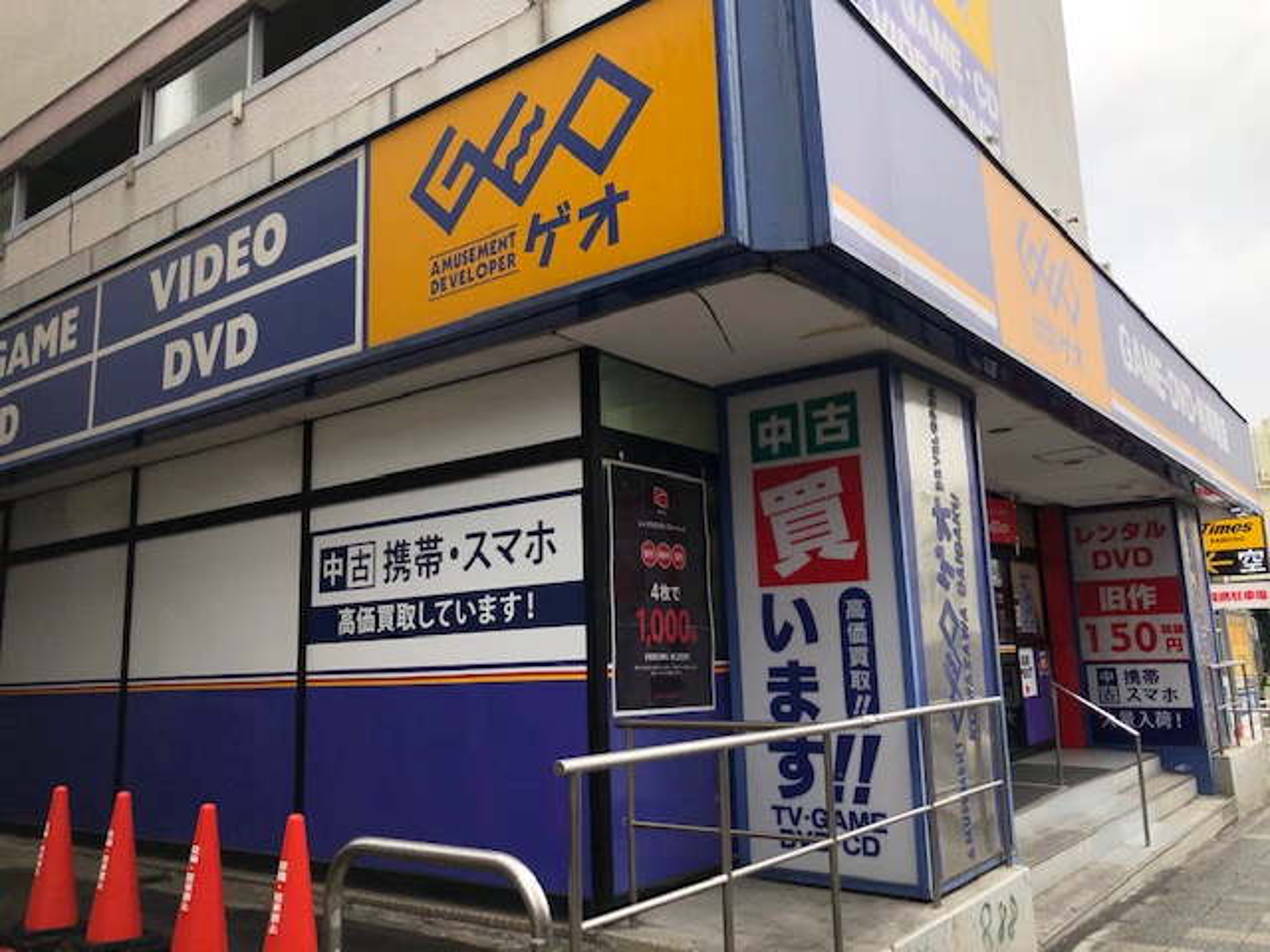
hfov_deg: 63.4
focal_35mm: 28
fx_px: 1027
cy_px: 476
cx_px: 635
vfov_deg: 49.7
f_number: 1.8
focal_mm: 4
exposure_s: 1/923
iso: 20
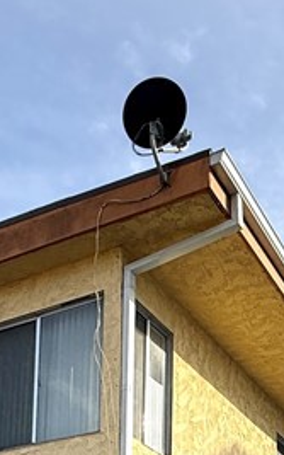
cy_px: 581
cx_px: 204
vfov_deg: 29.3
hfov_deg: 22.6
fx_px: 706
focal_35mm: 57
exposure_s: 1/1312
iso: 50
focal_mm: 2.22
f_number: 2.2
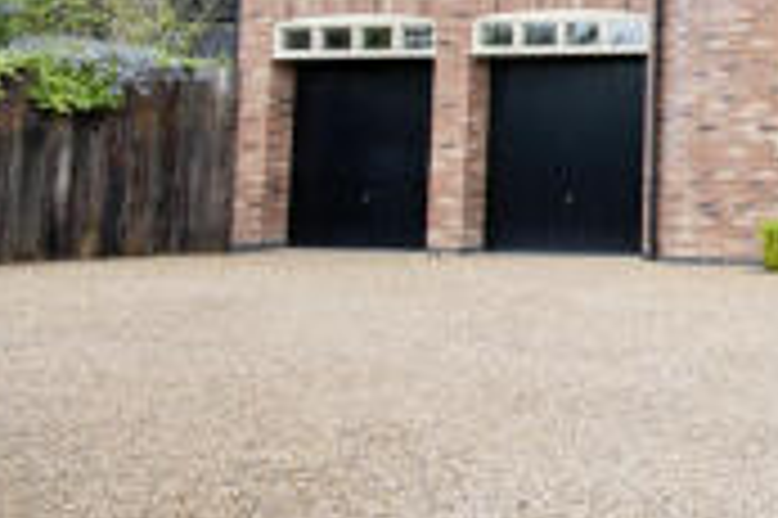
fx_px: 950
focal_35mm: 44
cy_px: 124
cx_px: 1041
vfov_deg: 29.9
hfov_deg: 32.1
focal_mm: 11
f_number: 8
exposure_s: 1/50
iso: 100
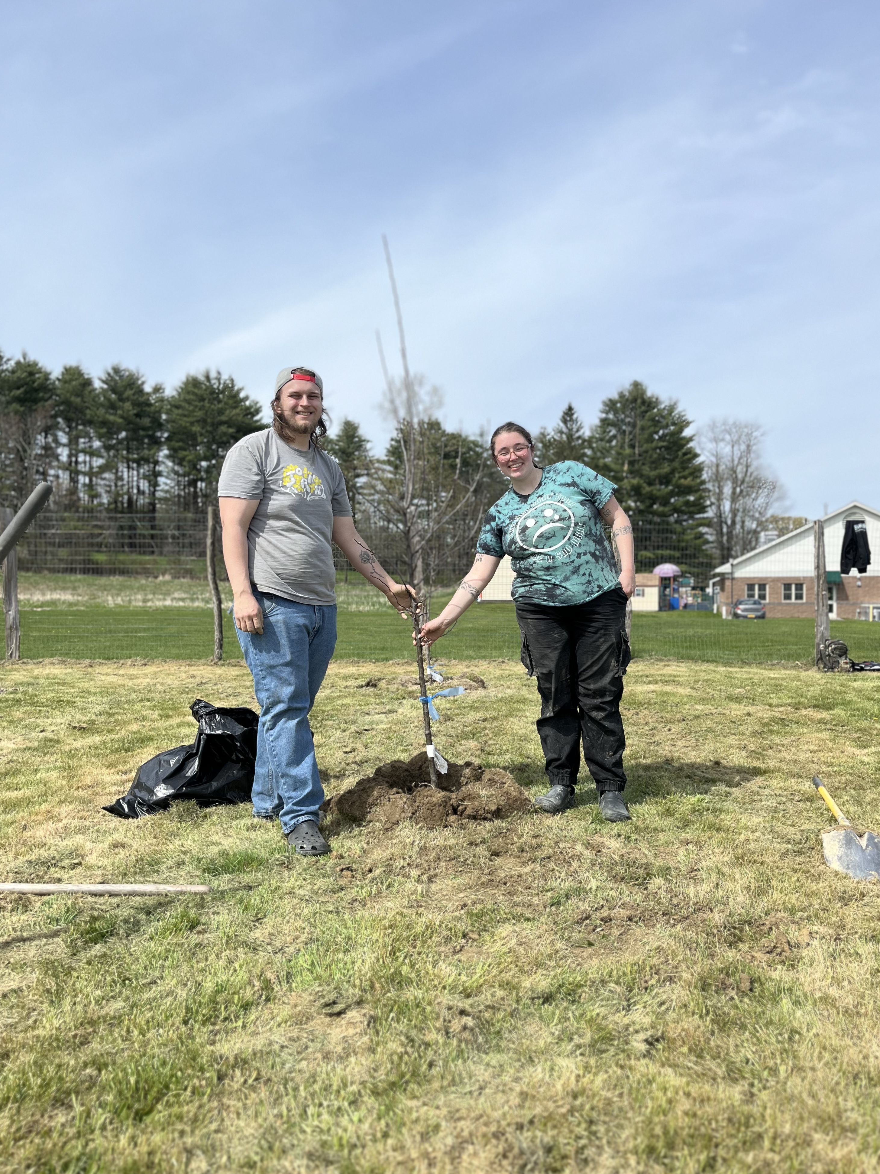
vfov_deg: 65.3
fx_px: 915
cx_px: 451
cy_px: 602
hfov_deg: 51.3
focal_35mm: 27
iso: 50
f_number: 1.6
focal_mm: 5.1
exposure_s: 1/2463
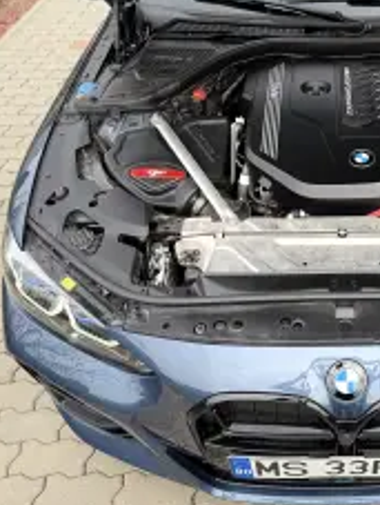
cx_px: 344
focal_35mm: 38
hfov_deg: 35.5
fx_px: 555
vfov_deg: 48.9
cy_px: 240
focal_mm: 6.76
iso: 80
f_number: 1.78
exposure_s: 1/858
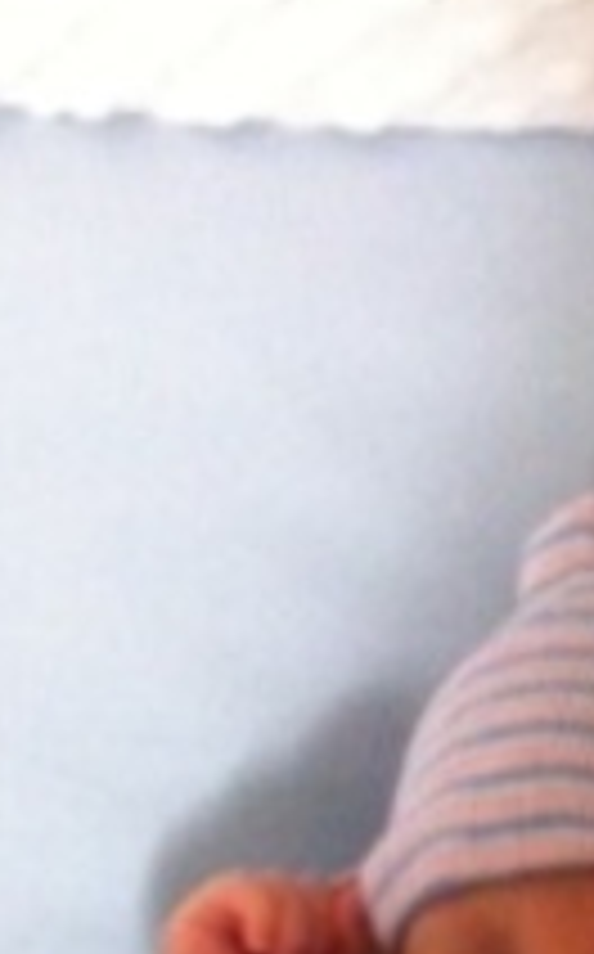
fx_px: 2182
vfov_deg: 23.5
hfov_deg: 15.1
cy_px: 976
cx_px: 639
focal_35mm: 84
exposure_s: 1/15
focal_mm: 3.85
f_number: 2.8
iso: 800
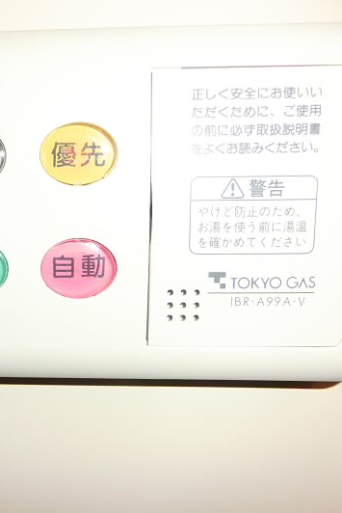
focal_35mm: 34
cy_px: 260
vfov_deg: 55.8
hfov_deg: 36.3
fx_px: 484
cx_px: 29
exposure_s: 1/30
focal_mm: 4.24
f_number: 3
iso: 80
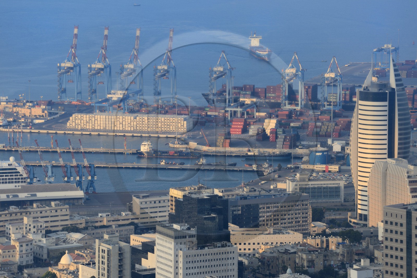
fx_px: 2257
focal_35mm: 195
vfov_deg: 7.0
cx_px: 208
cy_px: 139
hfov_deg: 10.6
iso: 200
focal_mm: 195
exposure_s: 1/250
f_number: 5.6
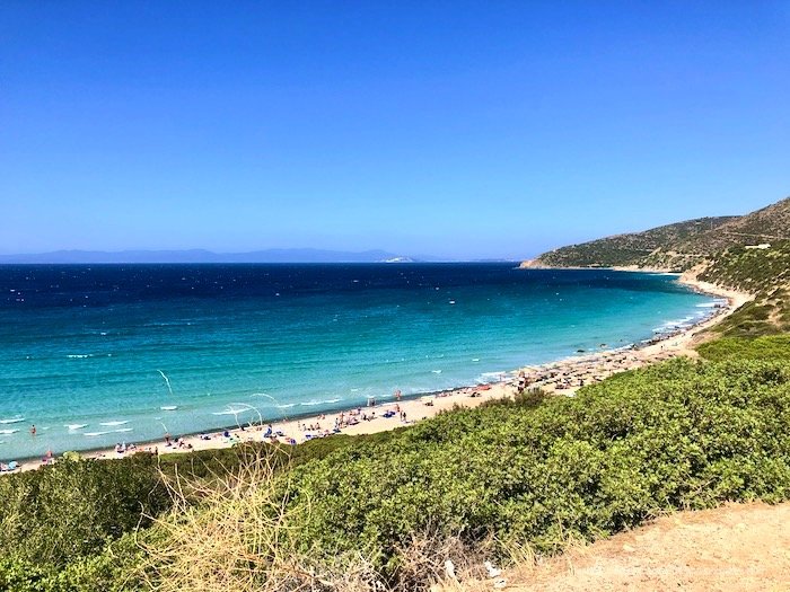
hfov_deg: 63.4
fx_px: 639
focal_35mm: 28
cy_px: 296
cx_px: 395
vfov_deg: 49.7
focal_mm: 4
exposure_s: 1/2404
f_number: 1.8
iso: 20
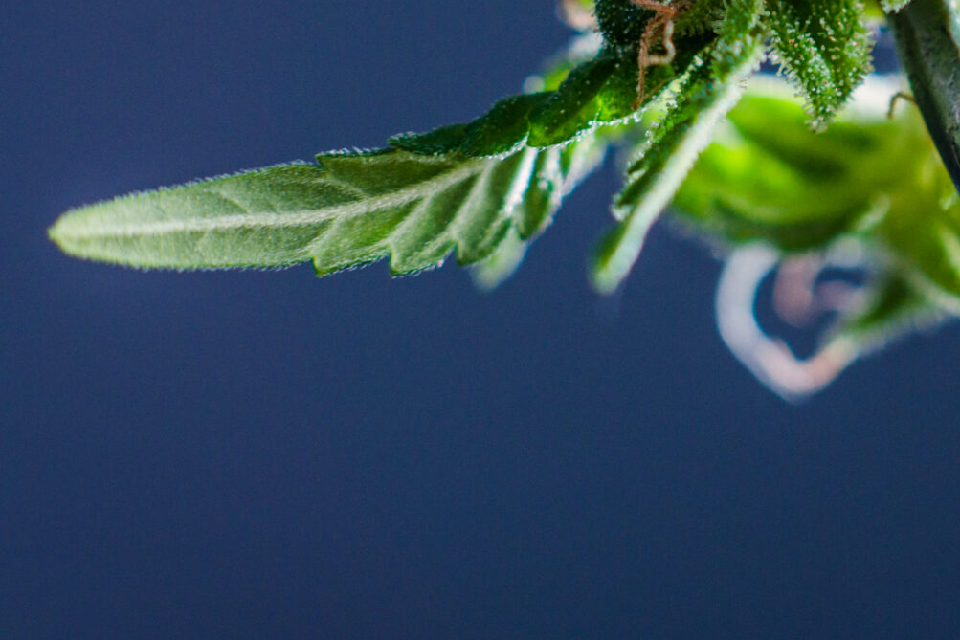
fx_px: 5787
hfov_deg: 9.4
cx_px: 1095
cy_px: -13
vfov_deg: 6.3
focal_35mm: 217
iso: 100
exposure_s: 1/160
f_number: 6.3
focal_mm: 85
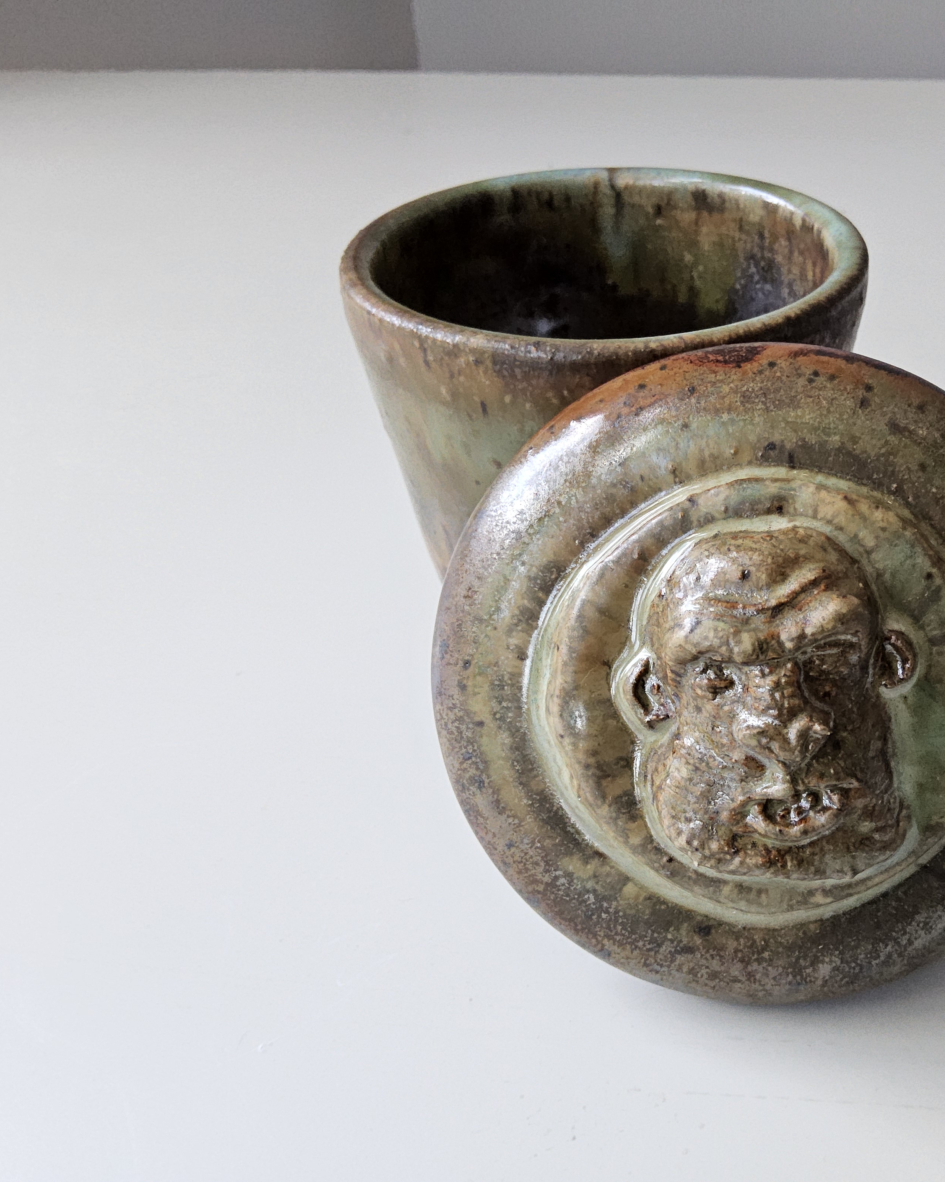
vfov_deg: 58.8
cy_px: 592
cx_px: 712
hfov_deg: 46.7
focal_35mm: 30
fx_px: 1049
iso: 640
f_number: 2
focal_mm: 3.08
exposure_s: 1/120
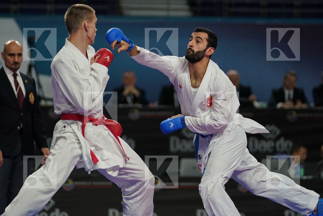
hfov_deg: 8.0
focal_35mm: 256
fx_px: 2297
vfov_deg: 5.4
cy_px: 108
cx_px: 162
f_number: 2.8
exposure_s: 1/1000
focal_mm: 171
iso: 1000
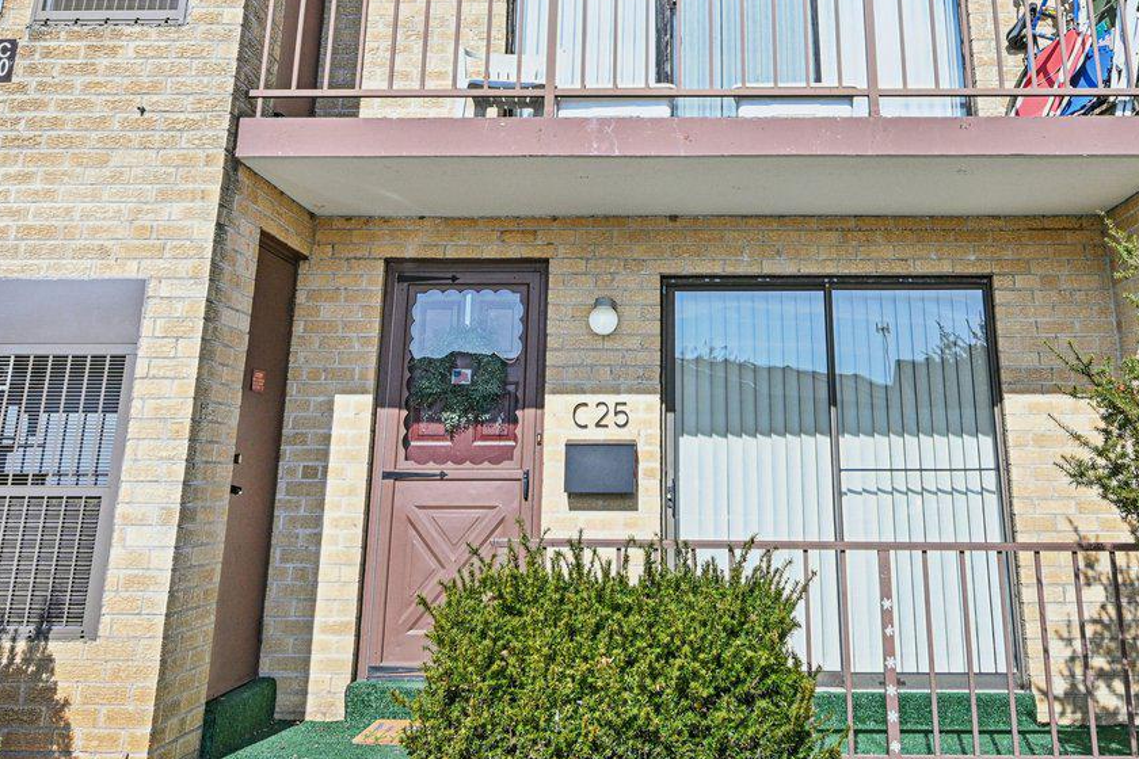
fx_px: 1234
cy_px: 14
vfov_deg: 31.8
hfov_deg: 49.3
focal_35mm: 39
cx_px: 666
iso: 400
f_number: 8
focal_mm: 16
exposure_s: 1/640
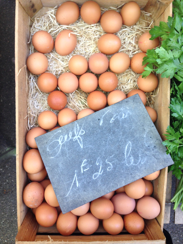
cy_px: 122
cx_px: 92
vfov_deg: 55.4
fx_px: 233
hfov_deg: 42.9
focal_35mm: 33
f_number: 2.4
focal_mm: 4.12
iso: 64
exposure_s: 1/40
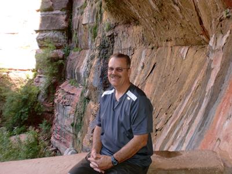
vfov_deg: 40.7
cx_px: 116
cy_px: 87
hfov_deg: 52.6
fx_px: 235
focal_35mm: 35
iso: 100
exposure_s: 1/60
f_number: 3.1
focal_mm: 6.3
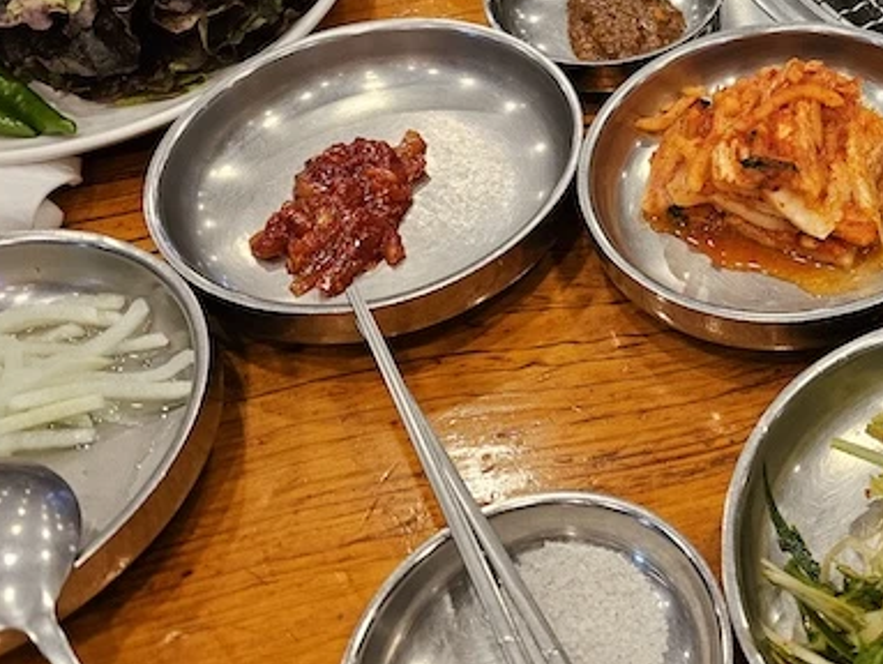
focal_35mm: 48
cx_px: 835
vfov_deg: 29.5
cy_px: 120
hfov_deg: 36.5
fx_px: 1226
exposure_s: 1/120
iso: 250
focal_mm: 6.3
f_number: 1.7
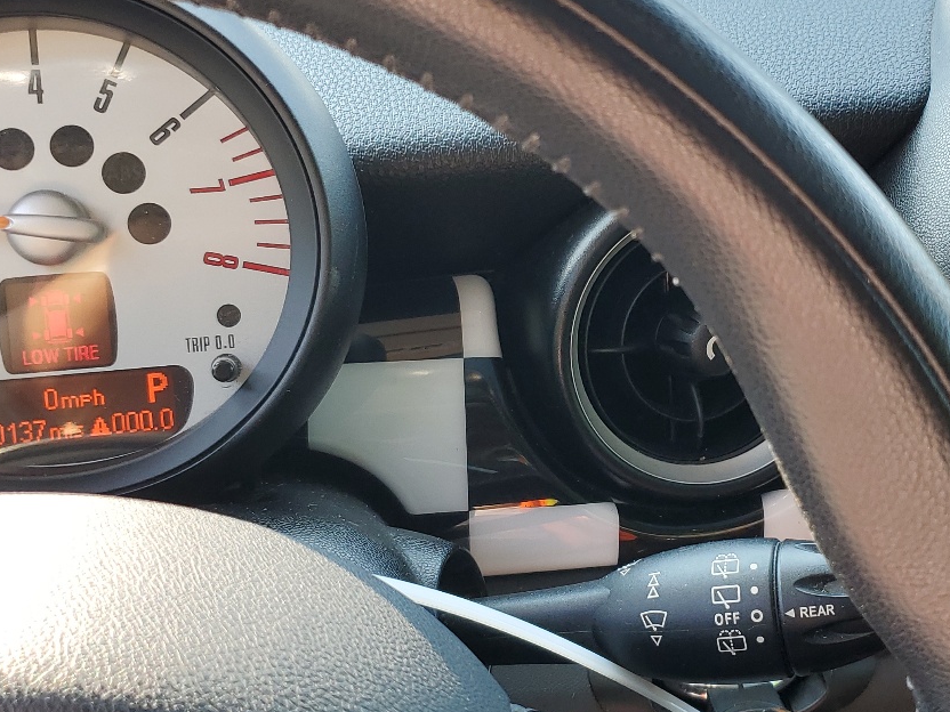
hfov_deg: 37.9
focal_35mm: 50
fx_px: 1372
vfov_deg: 29.1
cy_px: 354
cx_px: 606
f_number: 1.5
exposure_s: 1/152
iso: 50
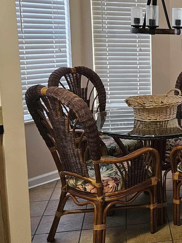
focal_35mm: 61
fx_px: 427
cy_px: 96
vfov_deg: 31.6
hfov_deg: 21.5
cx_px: 243
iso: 400
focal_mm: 5.4
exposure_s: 1/120
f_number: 1.8
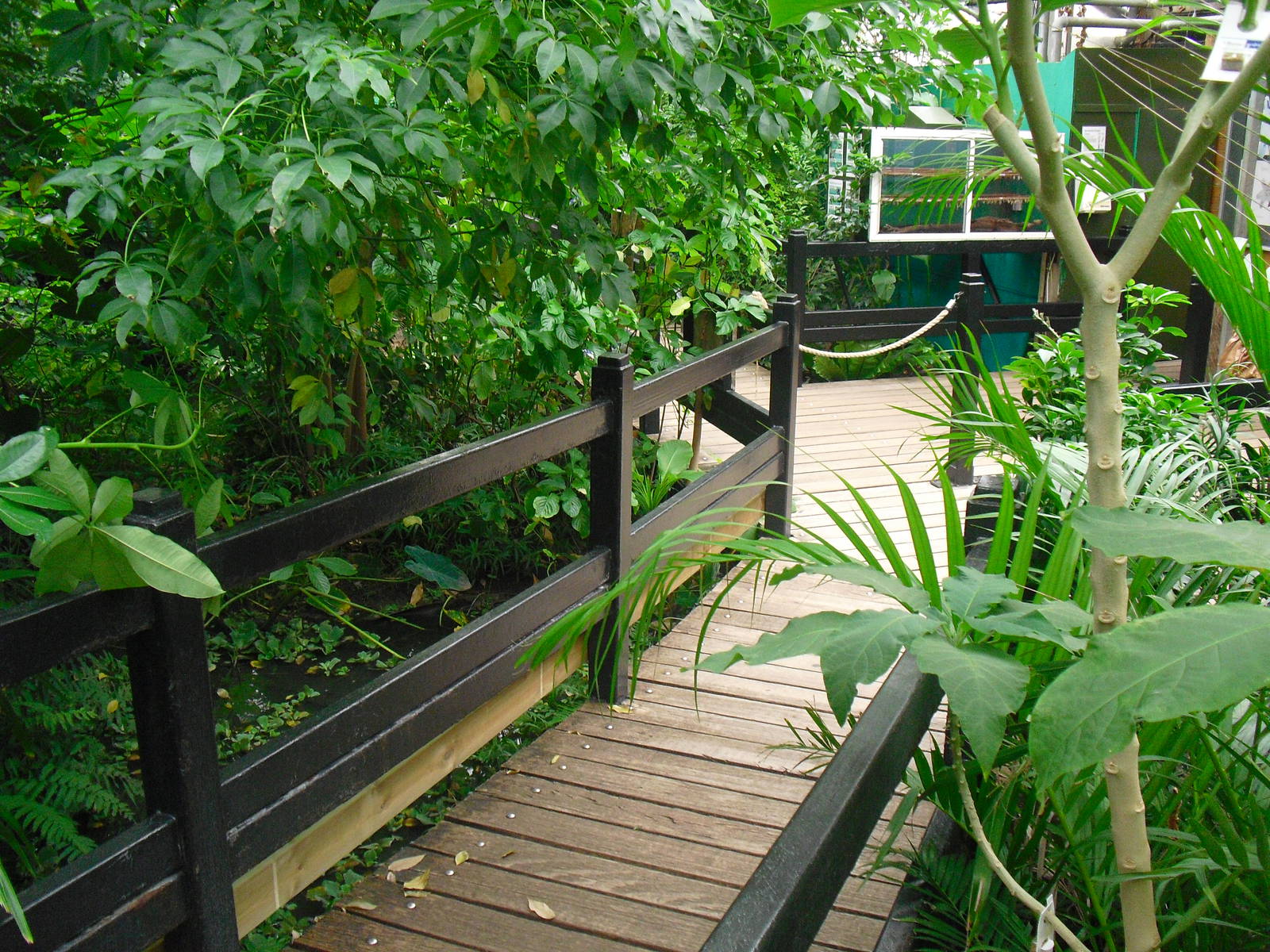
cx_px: 635
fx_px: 1321
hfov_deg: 51.4
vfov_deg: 39.7
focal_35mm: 36
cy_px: 476
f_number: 3.1
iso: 400
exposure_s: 1/60
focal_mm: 6.3
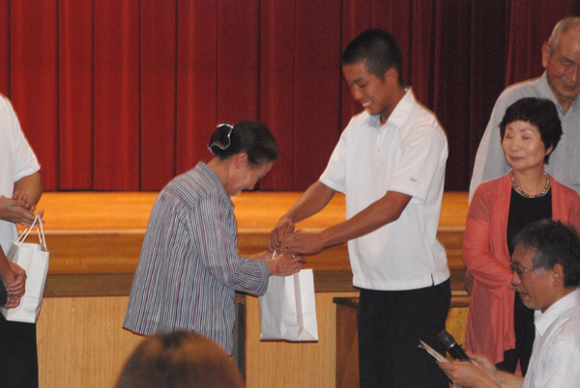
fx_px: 2904
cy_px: 194
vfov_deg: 7.7
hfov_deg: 11.4
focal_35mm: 180
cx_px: 290
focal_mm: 120
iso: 1600
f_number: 6
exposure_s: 1/60
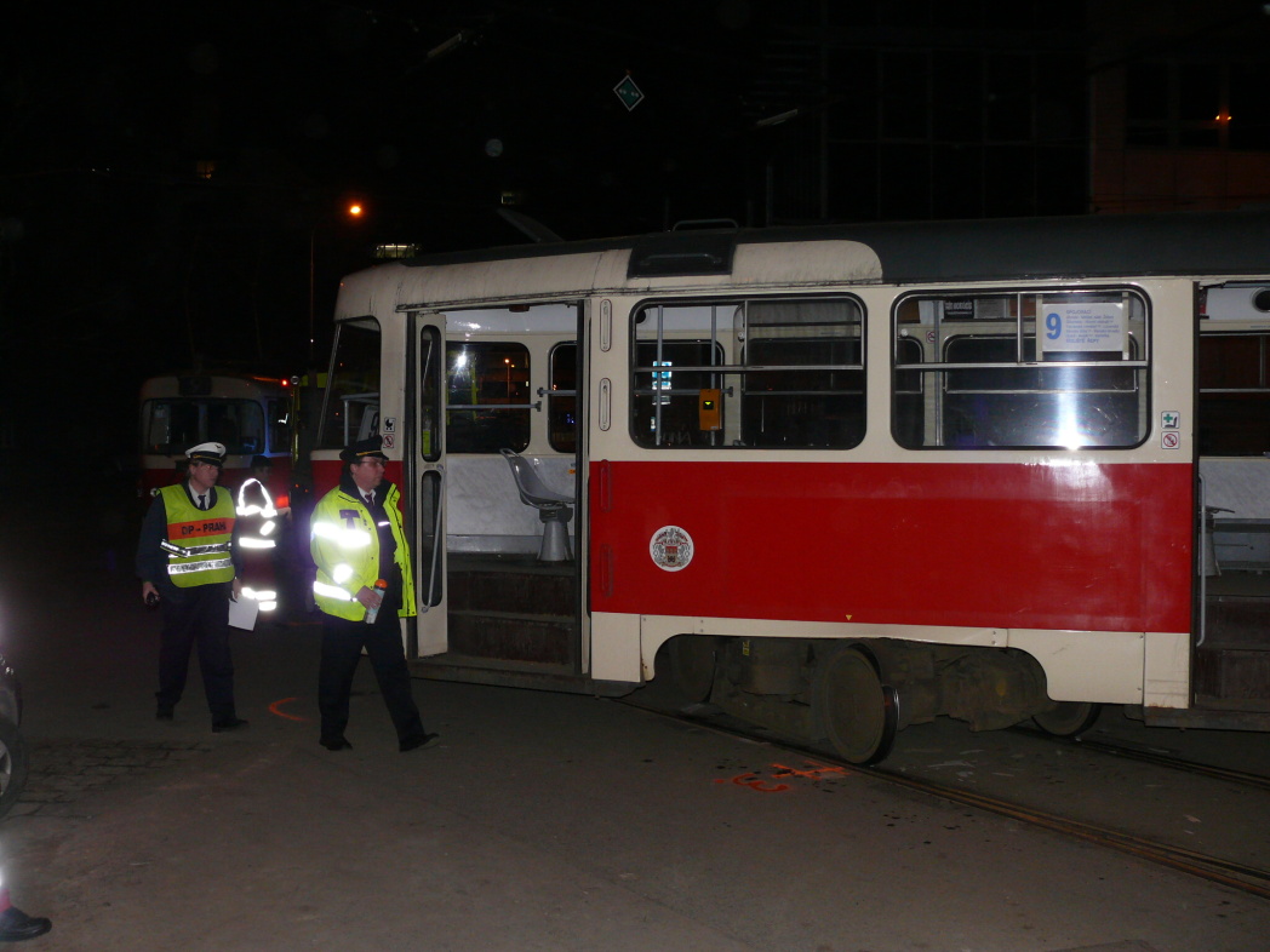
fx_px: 1284
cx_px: 635
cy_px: 476
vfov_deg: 40.7
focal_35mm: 35
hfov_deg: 52.6
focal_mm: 7.4
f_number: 2.8
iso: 200
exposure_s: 1/30
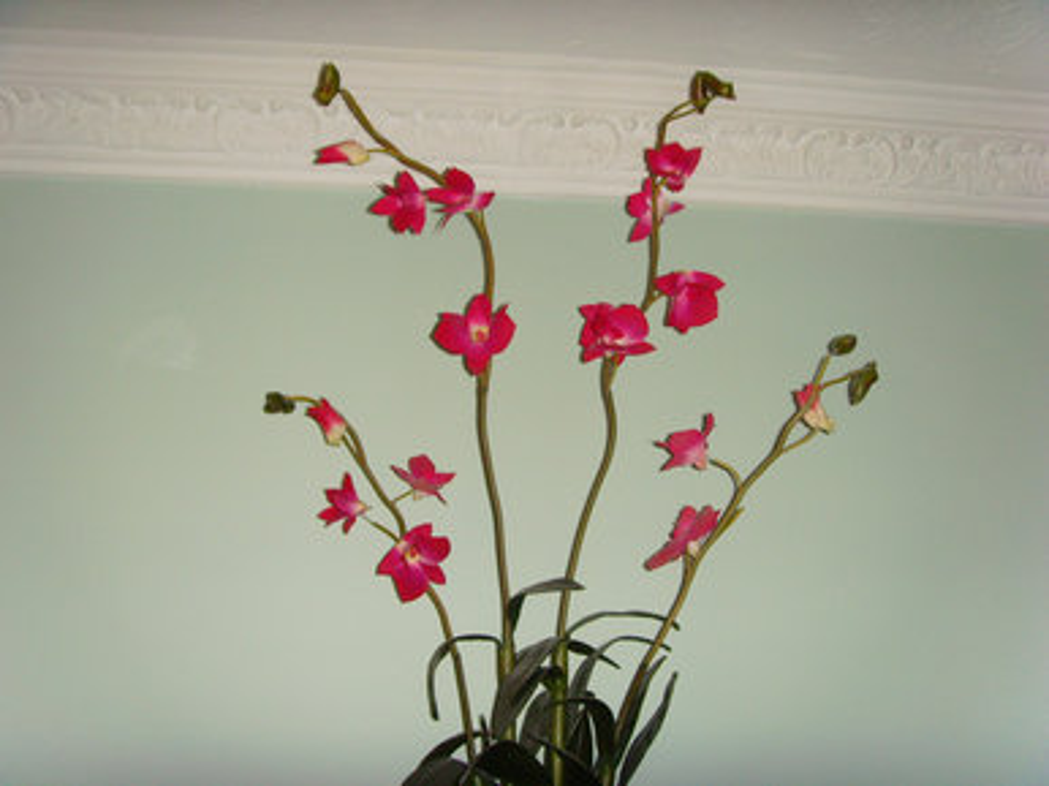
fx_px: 1181
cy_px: 393
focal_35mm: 39
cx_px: 524
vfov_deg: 36.8
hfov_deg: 47.9
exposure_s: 1/45
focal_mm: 6.6
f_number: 3.5
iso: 200
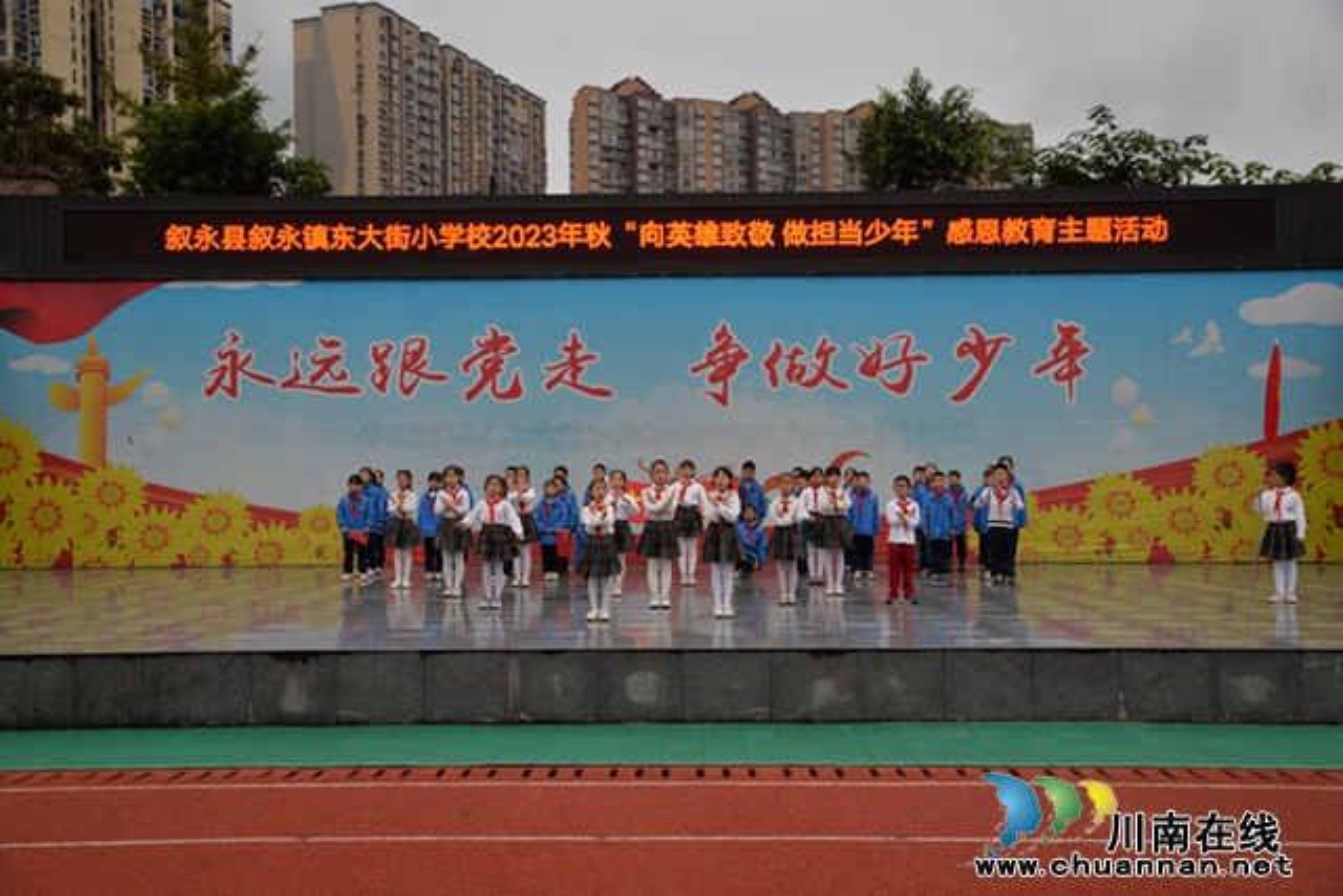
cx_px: 672
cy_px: 448
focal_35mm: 34
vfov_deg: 38.9
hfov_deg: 55.8
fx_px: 1269
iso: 320
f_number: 5.6
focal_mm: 34
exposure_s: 1/125
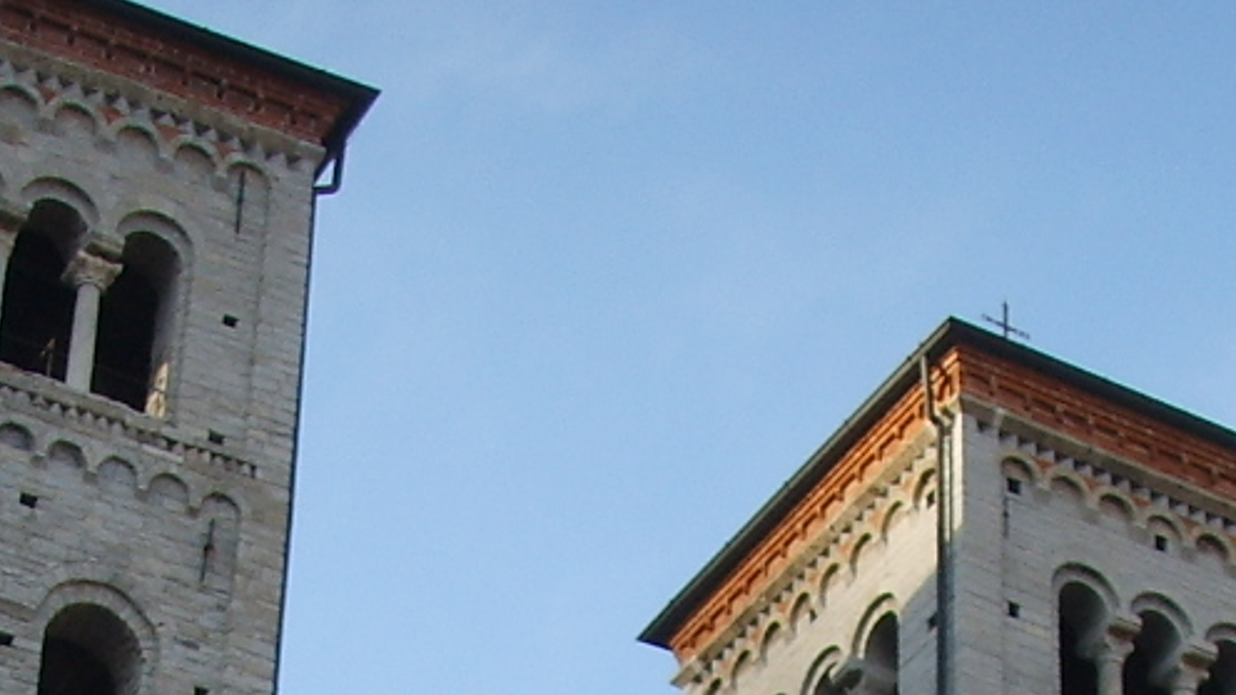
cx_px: 613
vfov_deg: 8.4
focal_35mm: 137
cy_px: 1427
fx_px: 4490
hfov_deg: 15.7
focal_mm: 6.6
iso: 50
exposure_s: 1/250
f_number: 3.5
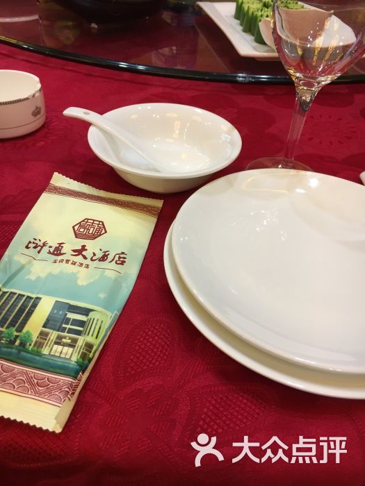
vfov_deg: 61.7
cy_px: 243
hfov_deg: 48.2
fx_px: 408
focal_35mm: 29
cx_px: 182
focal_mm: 4.15
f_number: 2.2
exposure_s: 1/33
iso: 125
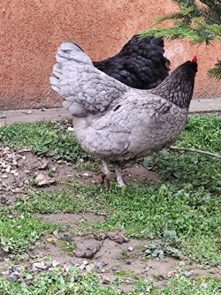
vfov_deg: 19.1
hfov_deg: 14.3
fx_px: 878
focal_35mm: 103
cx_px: 107
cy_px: 166
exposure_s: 1/100
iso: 200
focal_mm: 6.14
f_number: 1.65
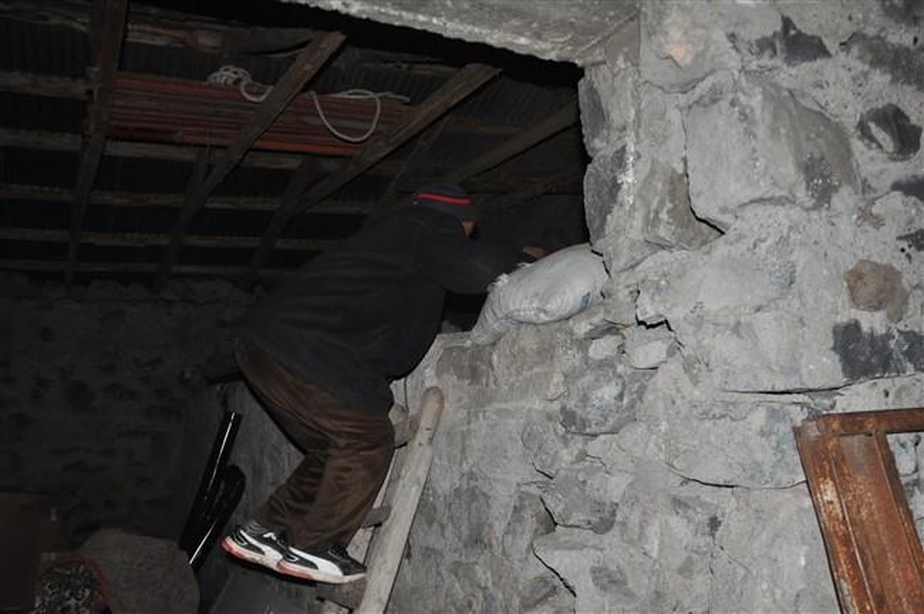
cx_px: 462
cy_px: 307
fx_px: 808
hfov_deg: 59.5
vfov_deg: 41.6
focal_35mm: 32
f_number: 4.5
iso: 1000
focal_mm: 21
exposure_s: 1/60
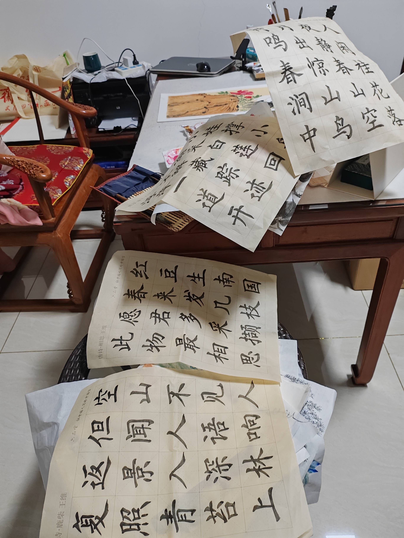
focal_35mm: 27
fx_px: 420
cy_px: 269
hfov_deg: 51.4
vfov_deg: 65.3
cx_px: 202
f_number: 1.8
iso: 1400
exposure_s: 1/50
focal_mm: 6.14
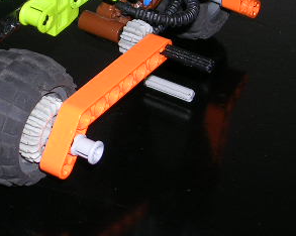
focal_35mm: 128
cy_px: 67
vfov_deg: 12.0
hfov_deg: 15.0
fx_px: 1121
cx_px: 63
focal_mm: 9.1
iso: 50
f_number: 3.4
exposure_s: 1/60.1
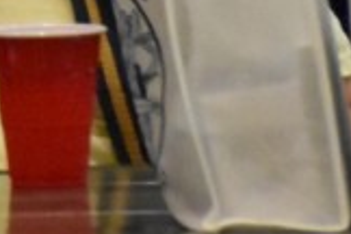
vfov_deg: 1.2
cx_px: -78
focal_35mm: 1119
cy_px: -314
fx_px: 10905
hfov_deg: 1.8
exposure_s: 1/125
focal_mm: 105
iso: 8000
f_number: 5.6
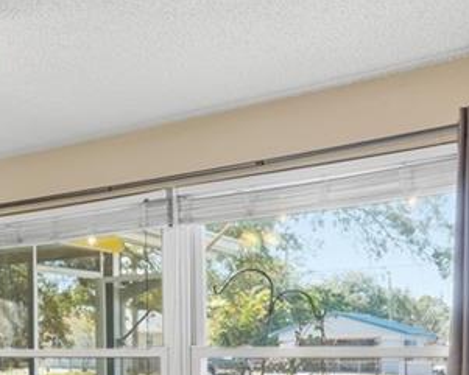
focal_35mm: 51
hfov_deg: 31.9
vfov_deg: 27.9
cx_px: -62
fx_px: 708
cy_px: 377
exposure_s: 1/80
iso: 400
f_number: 9
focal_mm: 16
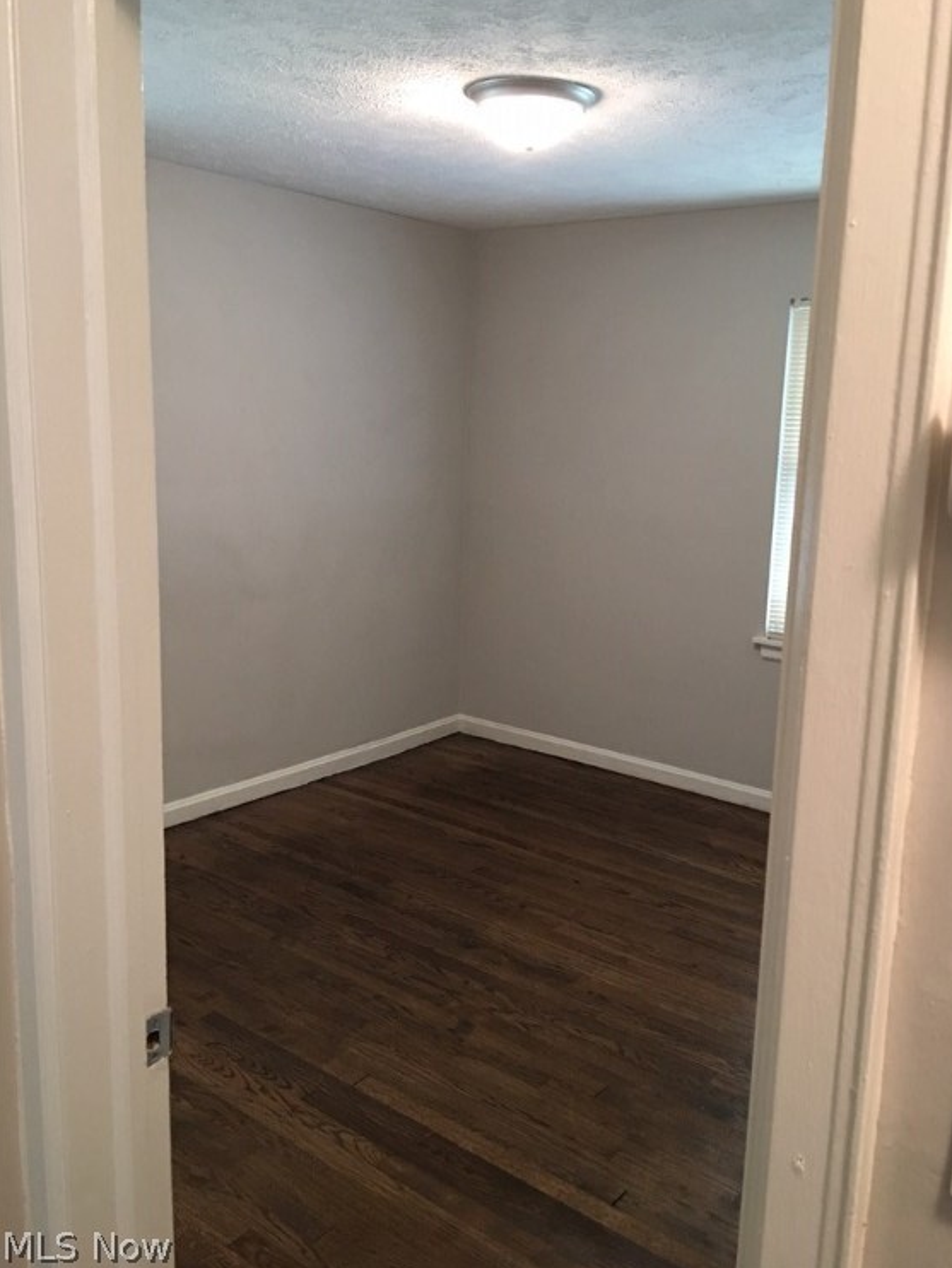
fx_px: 1099
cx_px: 485
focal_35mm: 30
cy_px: 619
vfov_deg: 59.9
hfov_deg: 46.8
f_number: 2.2
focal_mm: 4.15
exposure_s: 1/10
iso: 100
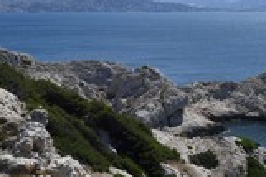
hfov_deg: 22.9
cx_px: 128
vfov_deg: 15.3
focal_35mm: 89
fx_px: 657
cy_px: 112
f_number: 14
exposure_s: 1/320
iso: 200
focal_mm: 34
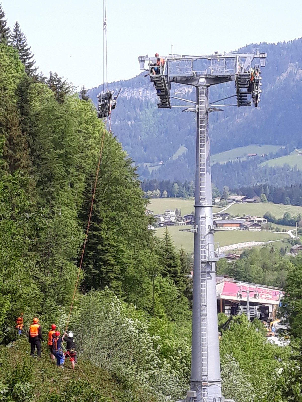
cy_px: 201
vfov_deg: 65.3
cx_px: 151
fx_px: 314
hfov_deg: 51.4
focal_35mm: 27
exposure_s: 1/684
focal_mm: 3.71
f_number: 1.7
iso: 40
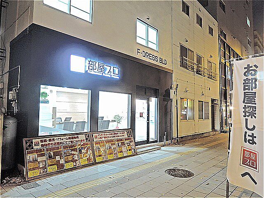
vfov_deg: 56.8
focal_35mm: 24
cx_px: 132
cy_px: 99
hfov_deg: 71.6
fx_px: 183
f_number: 1.8
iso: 1000
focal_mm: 5.1
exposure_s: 1/15
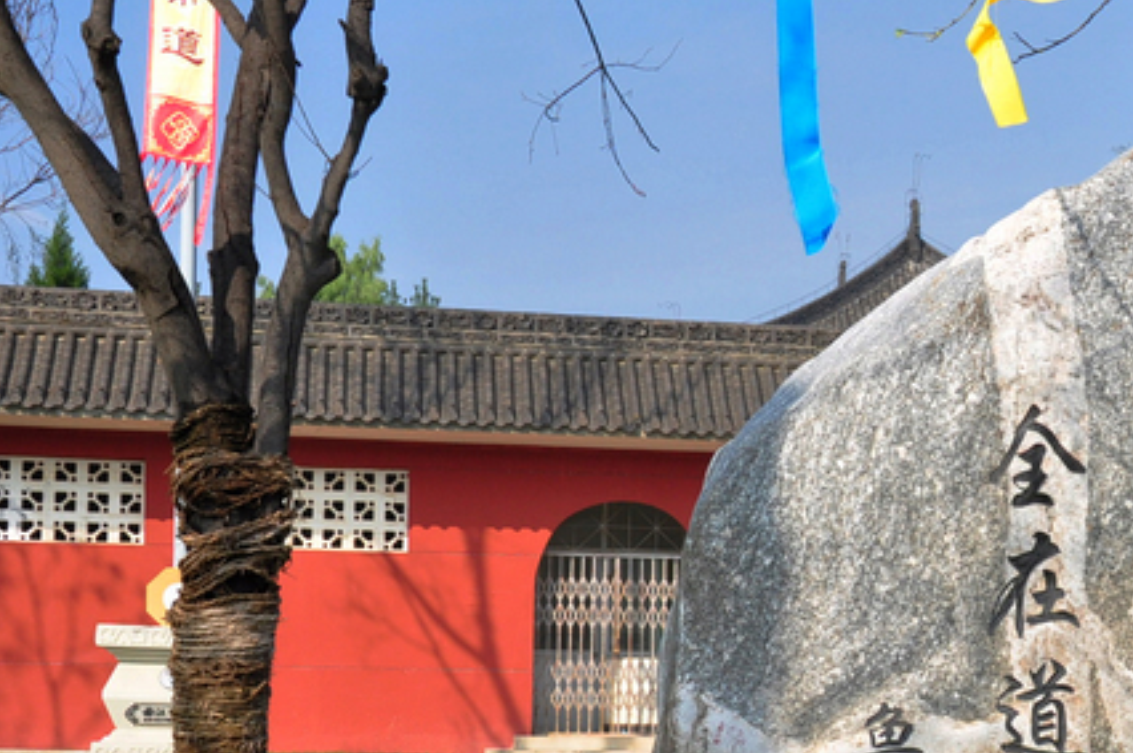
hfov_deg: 20.4
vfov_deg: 14.0
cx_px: 1125
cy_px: 608
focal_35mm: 97
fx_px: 3049
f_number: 8
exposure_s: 1/640
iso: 400
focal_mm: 32
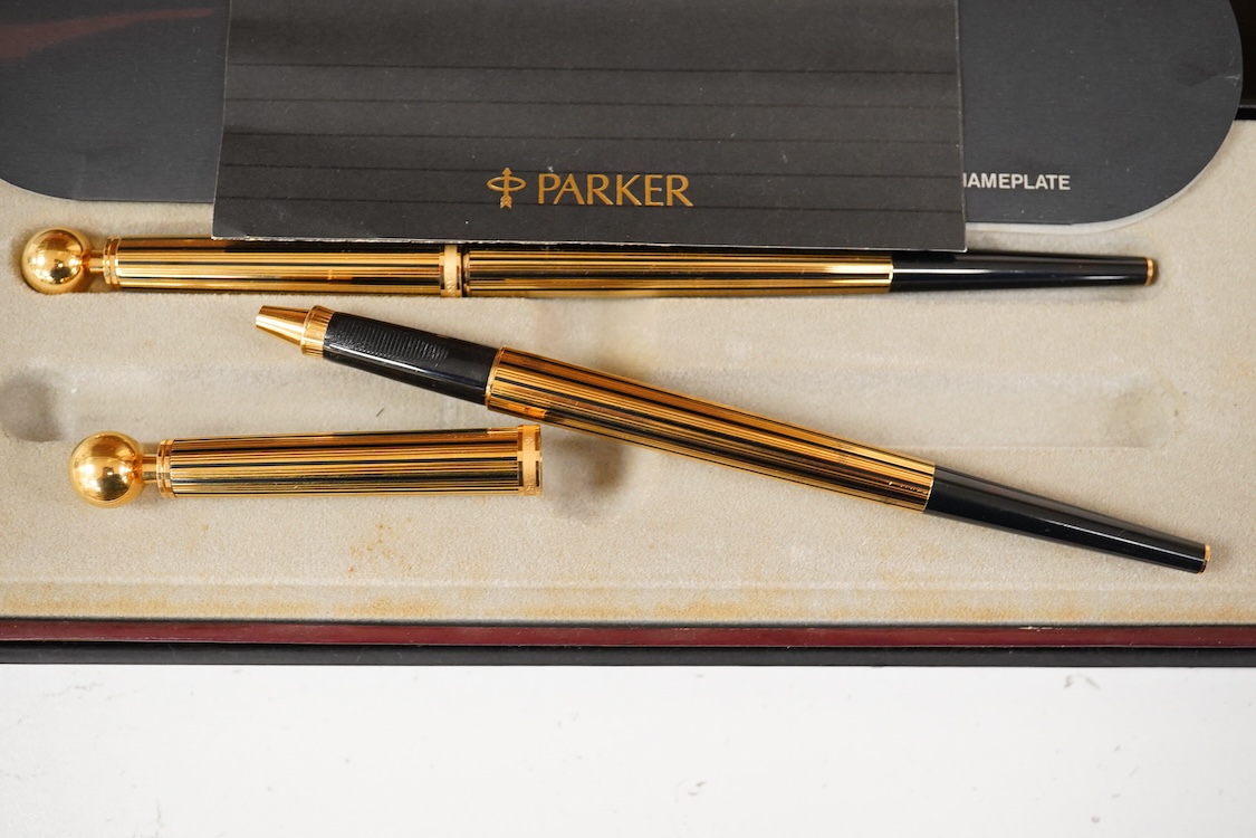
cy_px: 419
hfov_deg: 43.6
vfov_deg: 29.9
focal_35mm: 45
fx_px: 1570
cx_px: 628
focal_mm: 30
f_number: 7.1
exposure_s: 1/100
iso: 2500
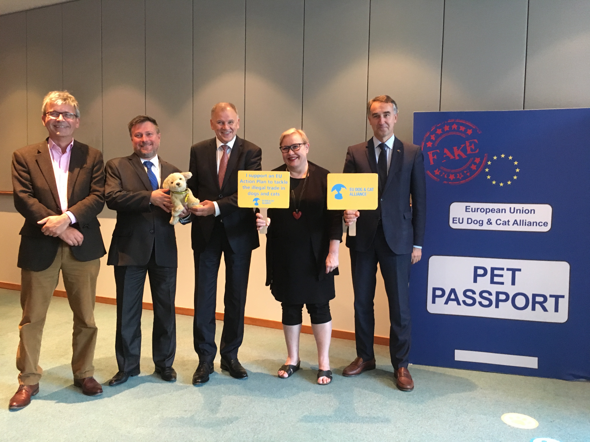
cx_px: 295
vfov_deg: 48.2
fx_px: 494
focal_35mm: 29
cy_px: 221
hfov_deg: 61.7
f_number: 2.2
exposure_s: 1/17
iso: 200
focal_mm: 4.15
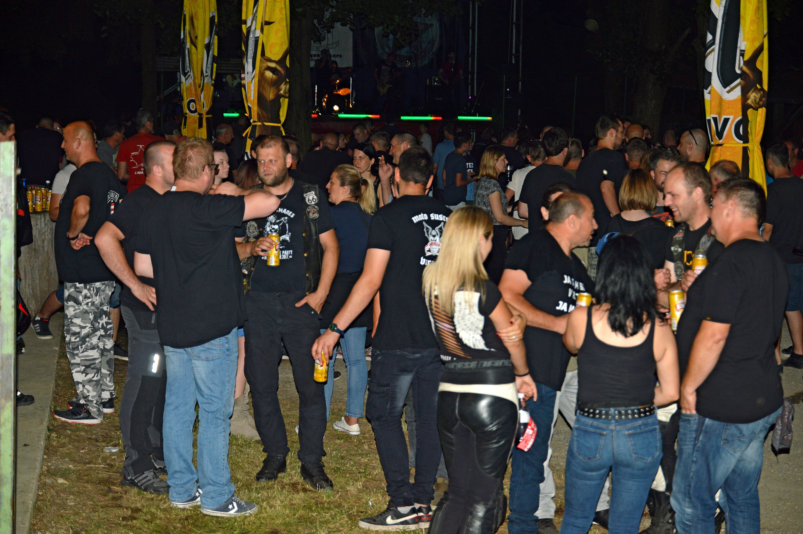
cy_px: 267
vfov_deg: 18.1
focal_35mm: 75
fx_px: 1671
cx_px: 402
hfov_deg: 27.0
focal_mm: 50
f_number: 2.8
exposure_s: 1/160
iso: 200
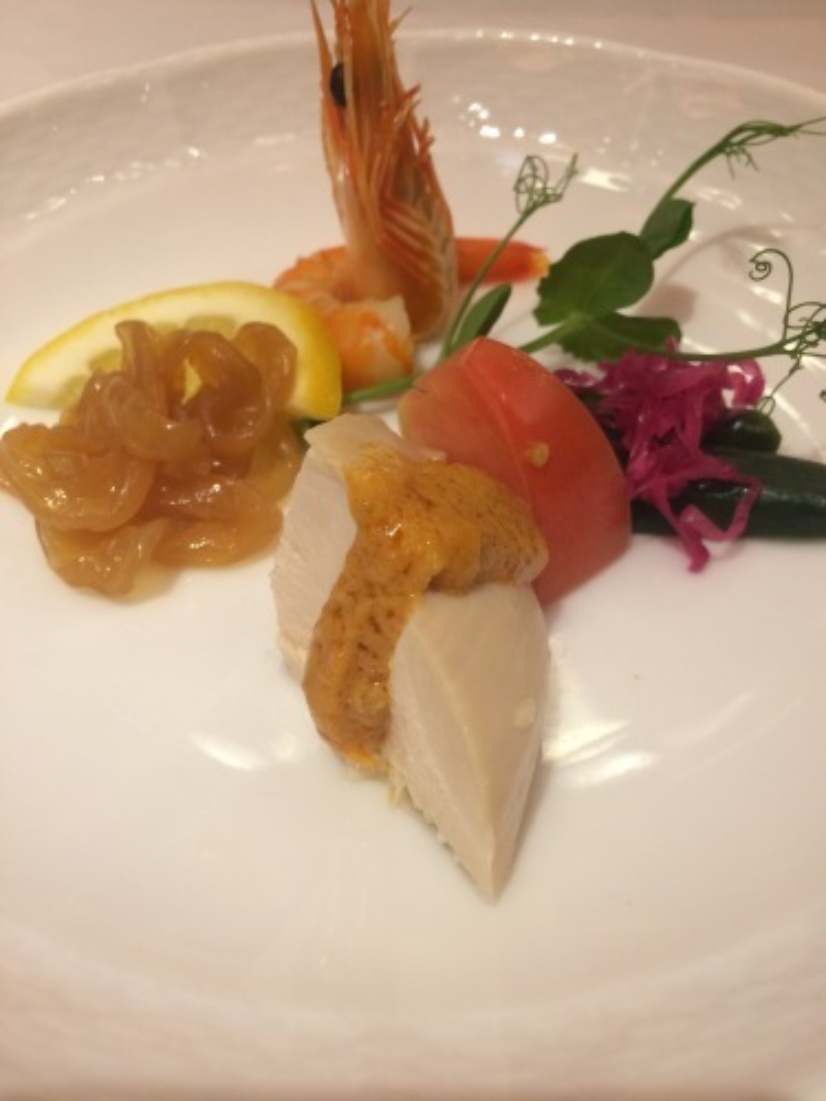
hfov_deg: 48.2
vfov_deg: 61.7
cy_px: 550
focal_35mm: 29
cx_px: 413
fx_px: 923
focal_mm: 4.15
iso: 80
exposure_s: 1/30
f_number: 2.2
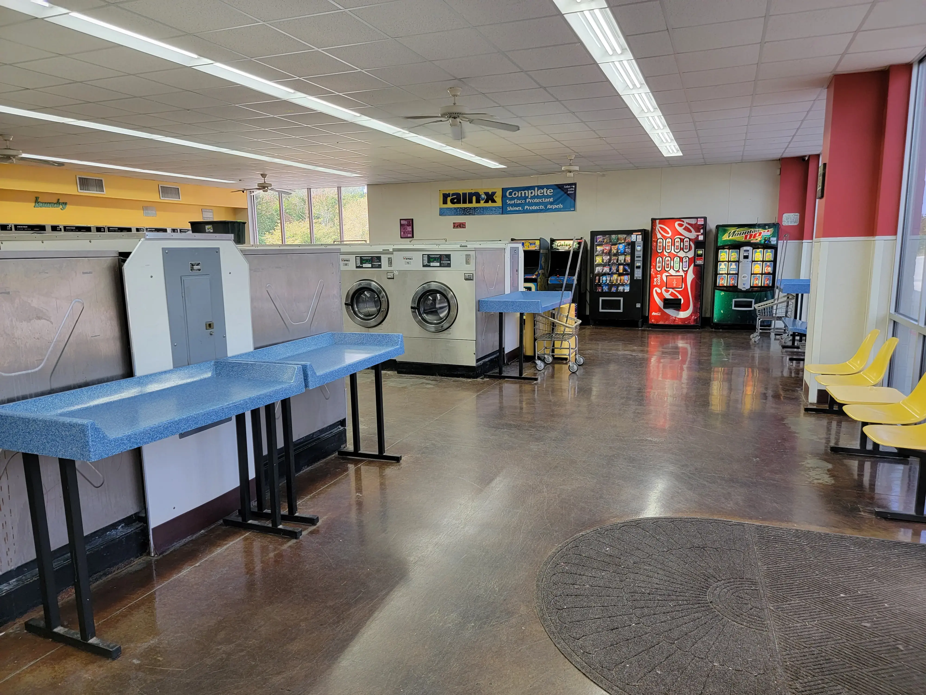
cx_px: 463
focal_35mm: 24
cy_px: 348
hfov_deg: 71.6
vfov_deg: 56.8
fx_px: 642
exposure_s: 1/120
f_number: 1.8
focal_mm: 6.7
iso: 125
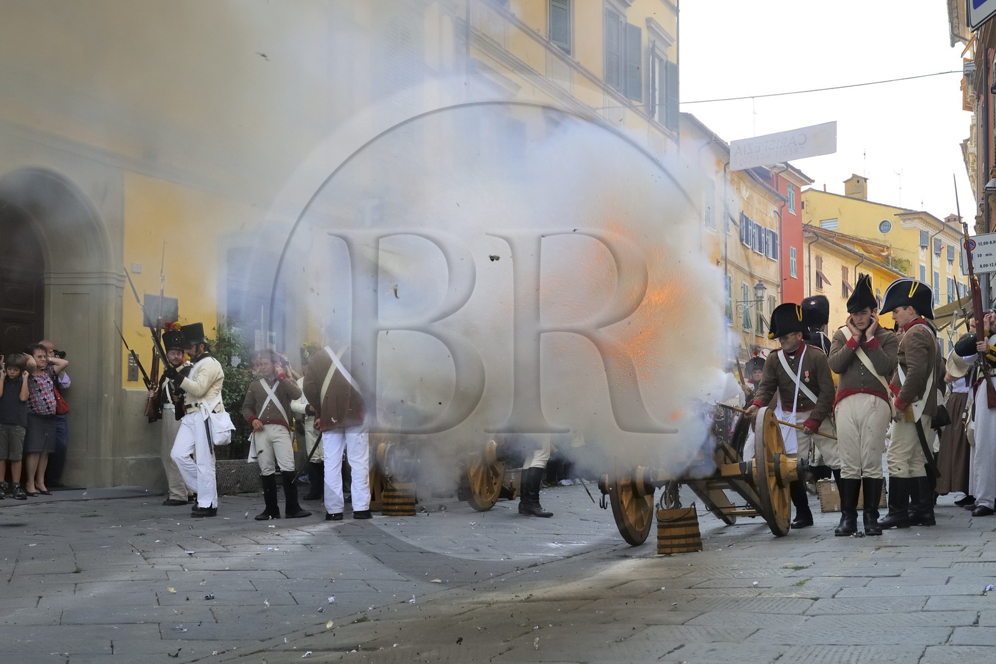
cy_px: 332
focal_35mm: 38
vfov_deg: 35.0
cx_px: 498
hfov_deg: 50.7
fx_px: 1051
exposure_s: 1/320
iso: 800
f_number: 10
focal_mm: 38
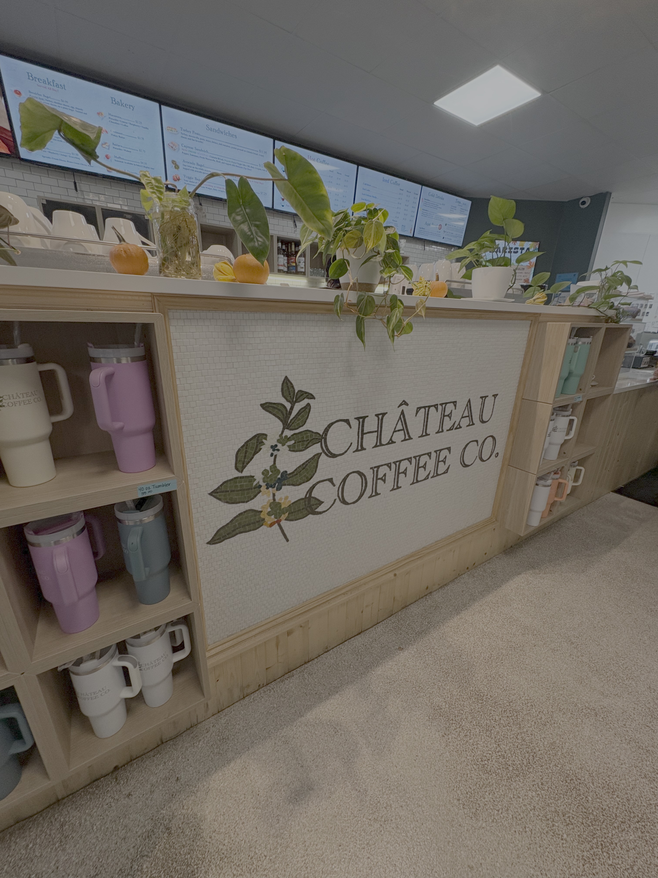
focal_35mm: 14
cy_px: 439
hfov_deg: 85.7
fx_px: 355
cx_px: 329
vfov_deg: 102.1
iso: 320
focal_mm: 2.22
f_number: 2.2
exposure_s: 1/120
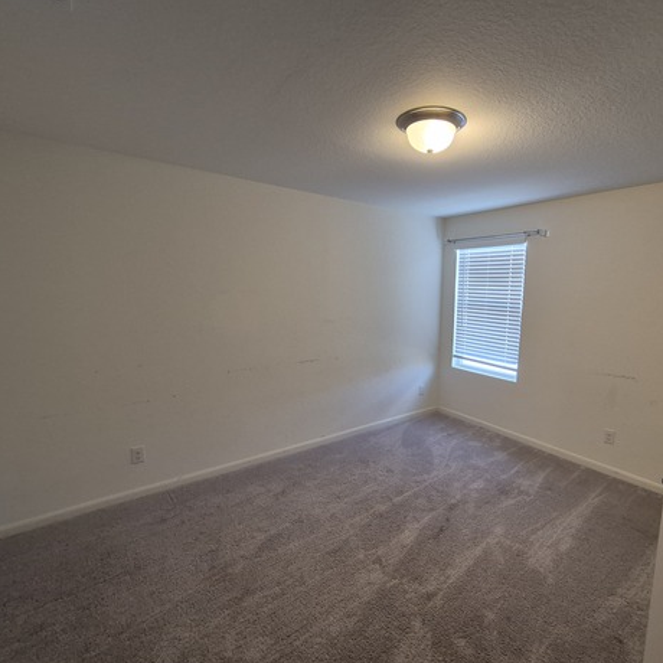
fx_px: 347
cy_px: 333
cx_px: 389
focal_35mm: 16
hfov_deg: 86.6
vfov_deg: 87.4
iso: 200
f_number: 2.2
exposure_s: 1/60
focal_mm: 1.74
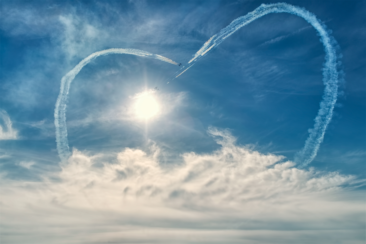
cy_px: 122
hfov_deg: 67.4
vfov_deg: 47.9
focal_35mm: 27
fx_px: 274
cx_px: 183
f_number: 8
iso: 400
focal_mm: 18
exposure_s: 1/1900
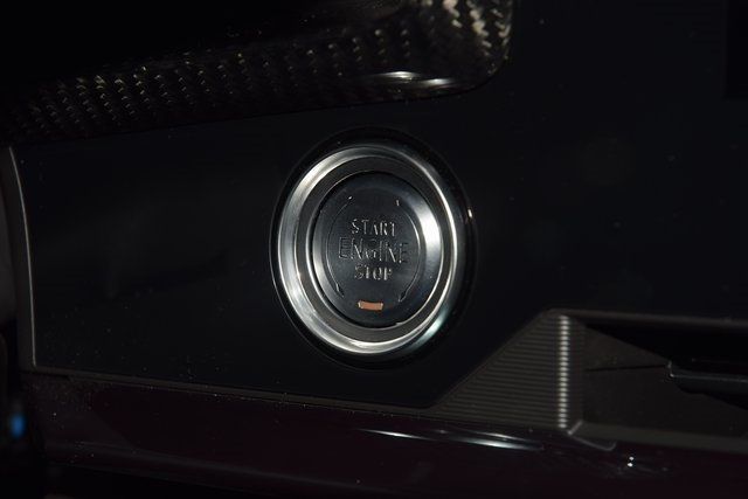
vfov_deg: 13.0
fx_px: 2182
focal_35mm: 105
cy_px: 250
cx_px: 374
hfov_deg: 19.5
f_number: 8
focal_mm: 70
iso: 100
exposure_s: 1/125
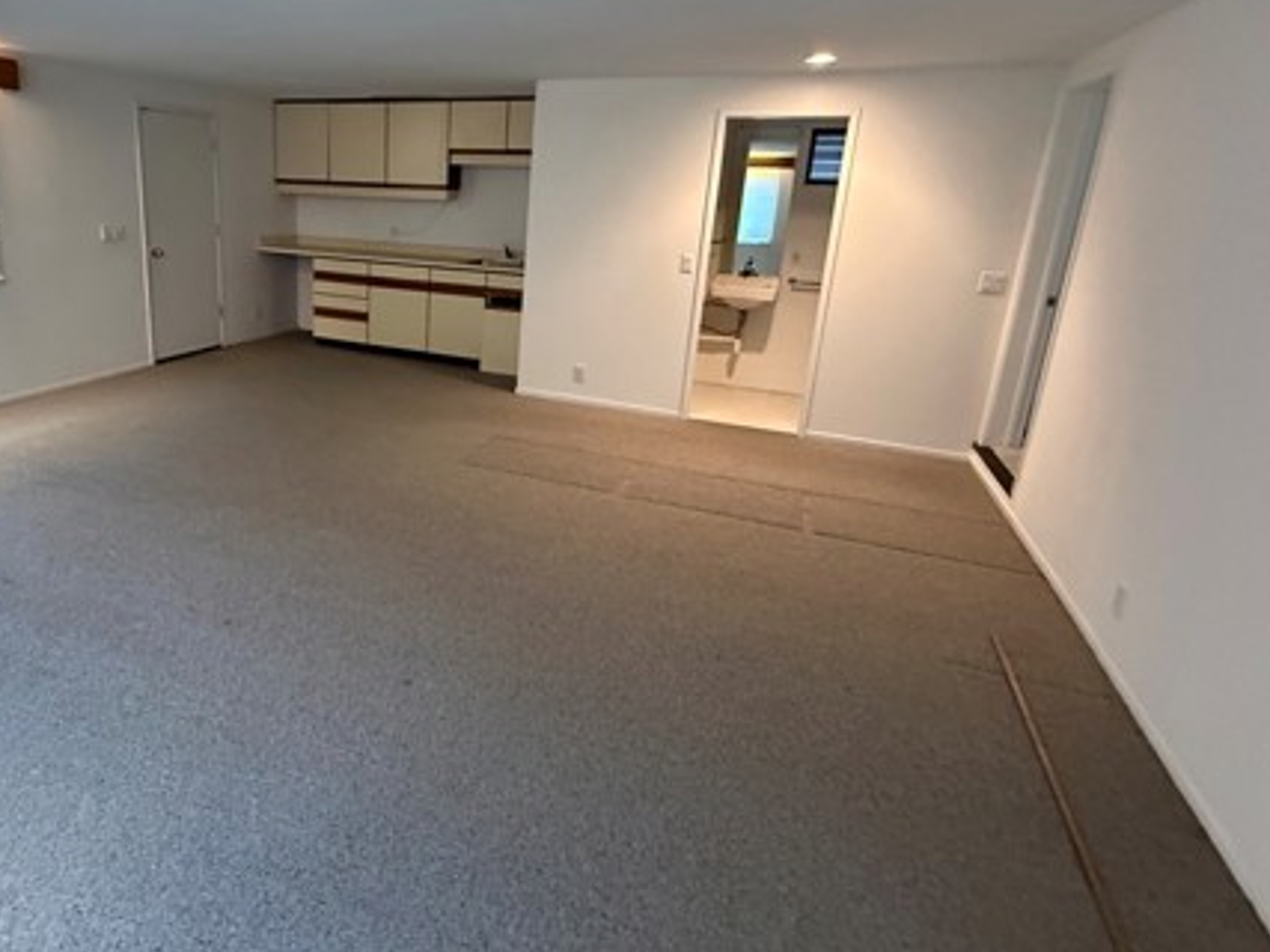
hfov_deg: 76.7
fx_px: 770
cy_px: 387
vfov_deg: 62.9
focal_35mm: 21
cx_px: 434
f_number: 2.2
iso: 800
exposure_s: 1/60
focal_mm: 2.22
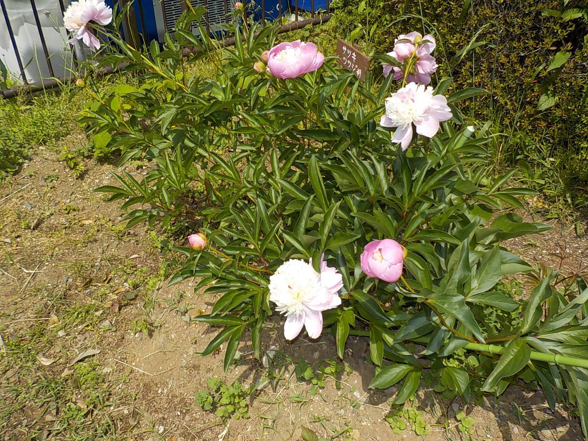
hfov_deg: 60.0
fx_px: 510
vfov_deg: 46.8
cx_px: 294
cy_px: 220
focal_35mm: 30
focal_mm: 4.1
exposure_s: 1/1250
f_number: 3.3
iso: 125
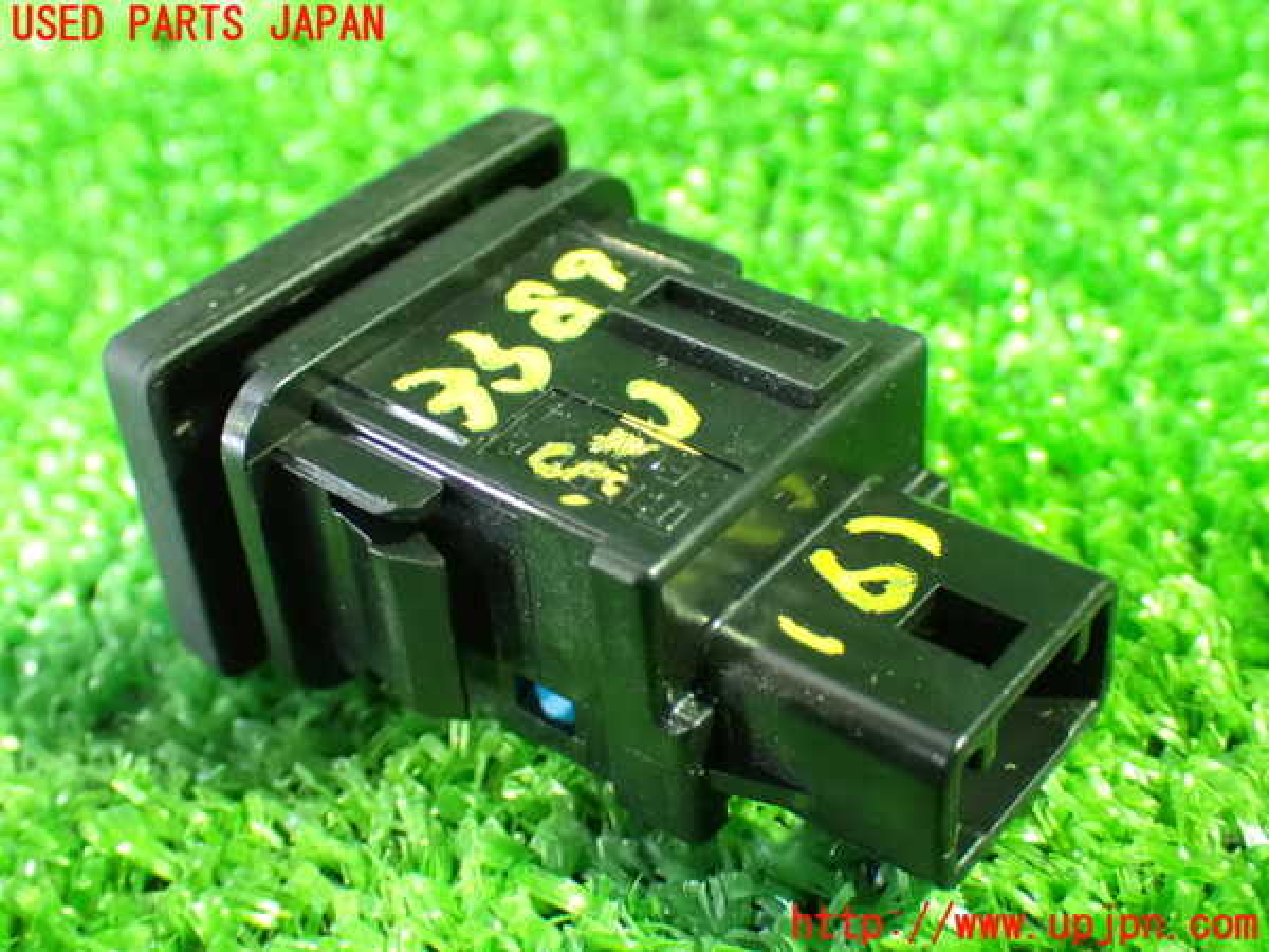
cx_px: 634
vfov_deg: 29.1
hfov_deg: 38.2
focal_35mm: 50
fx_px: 1833
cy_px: 476
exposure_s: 1/13
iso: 1600
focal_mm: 9.01
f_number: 3.2
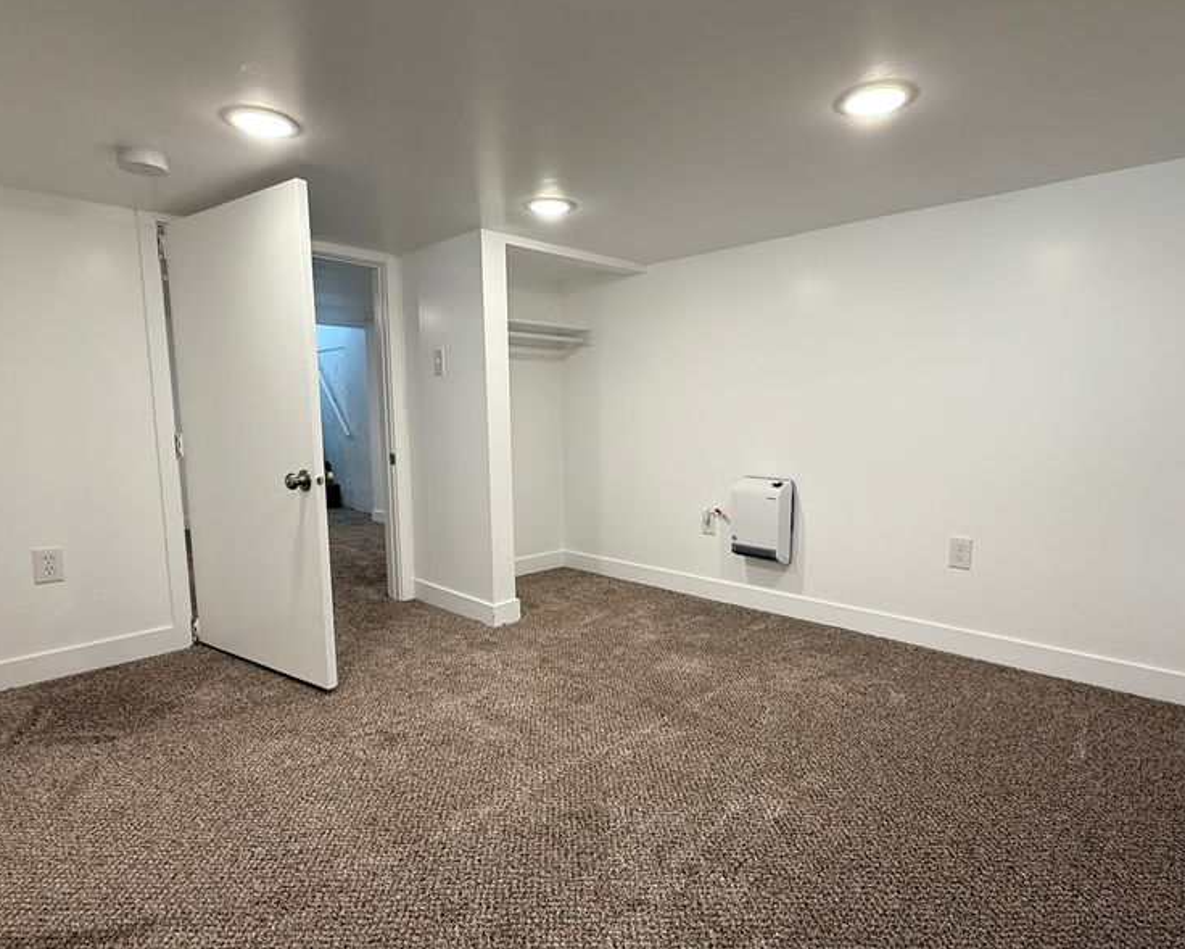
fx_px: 666
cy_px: 499
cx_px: 634
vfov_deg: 70.8
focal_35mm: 19
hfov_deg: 83.2
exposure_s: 1/120
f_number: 2.2
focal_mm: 2.22
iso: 125
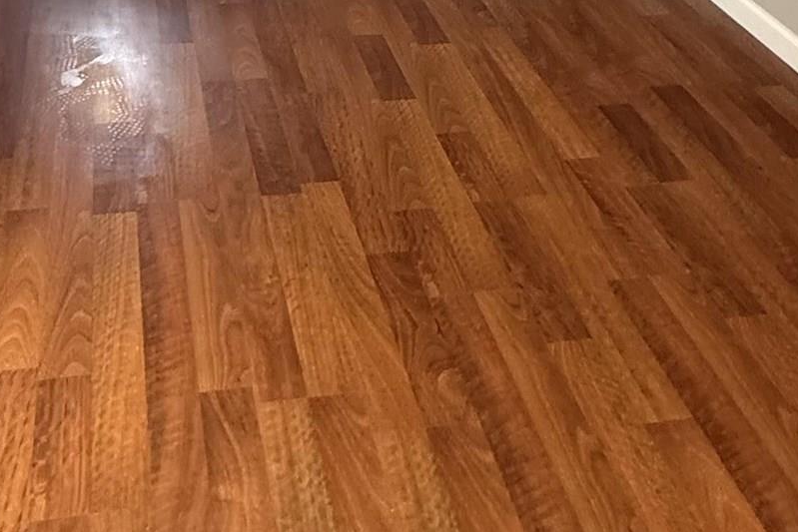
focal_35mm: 42
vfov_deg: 31.6
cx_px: 292
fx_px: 931
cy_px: 175
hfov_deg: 45.9
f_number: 2.2
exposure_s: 1/60
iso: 640
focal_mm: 2.22
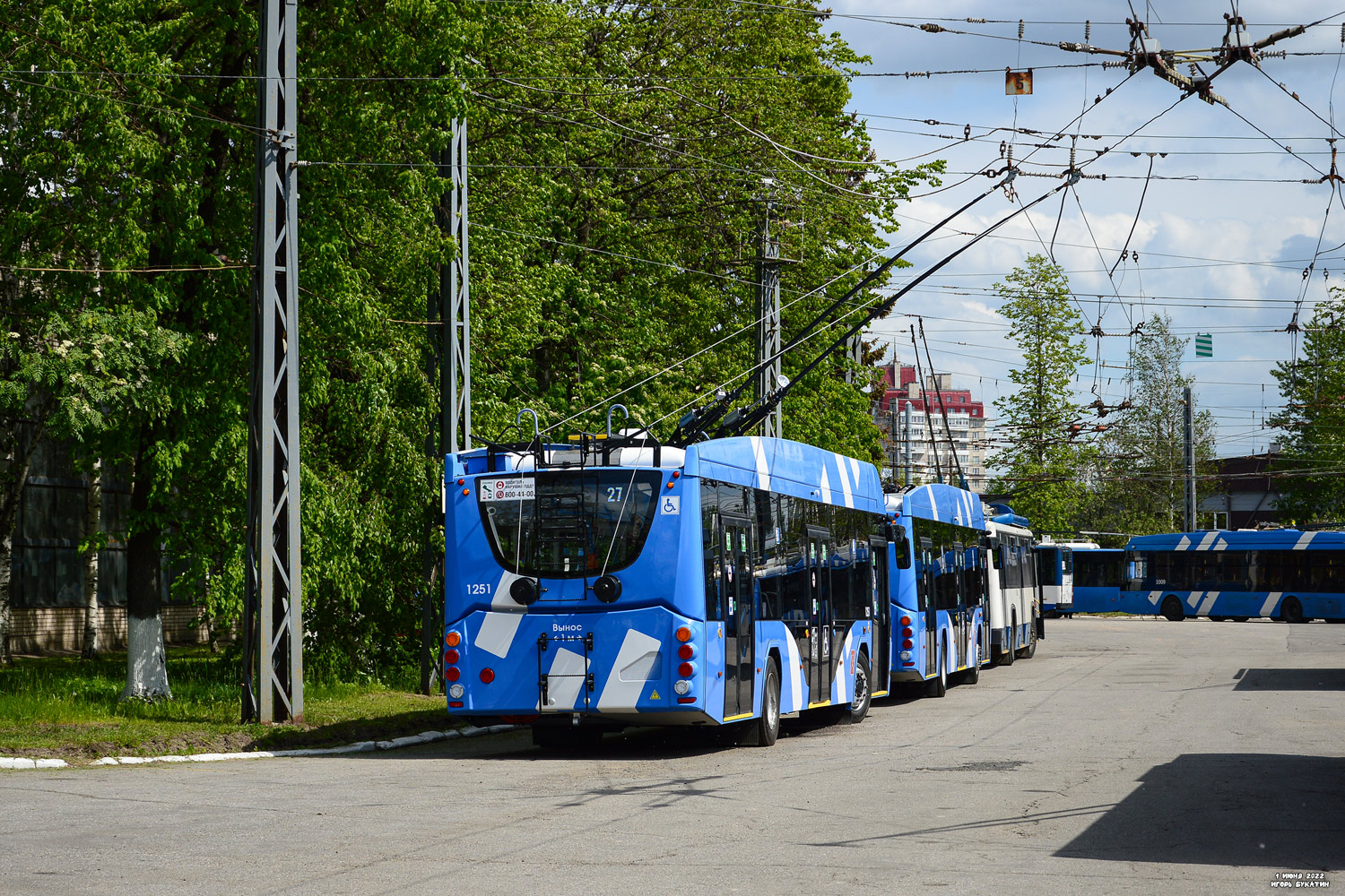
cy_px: 448
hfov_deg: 28.1
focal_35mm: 72
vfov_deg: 18.9
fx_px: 2690
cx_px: 672
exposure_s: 1/640
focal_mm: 48
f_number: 6.3
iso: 100
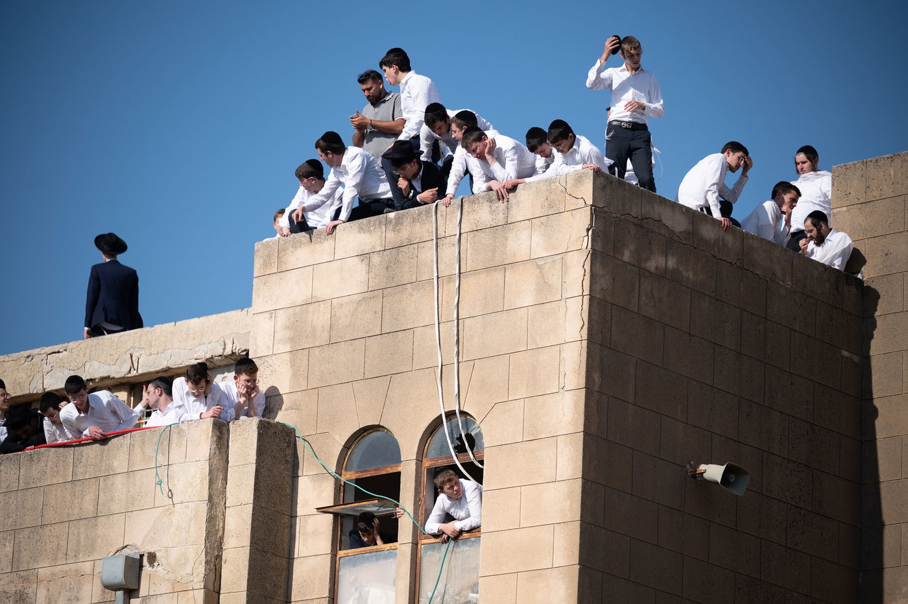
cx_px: 454
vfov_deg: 9.1
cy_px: 302
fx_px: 3780
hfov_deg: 13.7
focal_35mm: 150
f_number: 2.8
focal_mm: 150
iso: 100
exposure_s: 1/2500
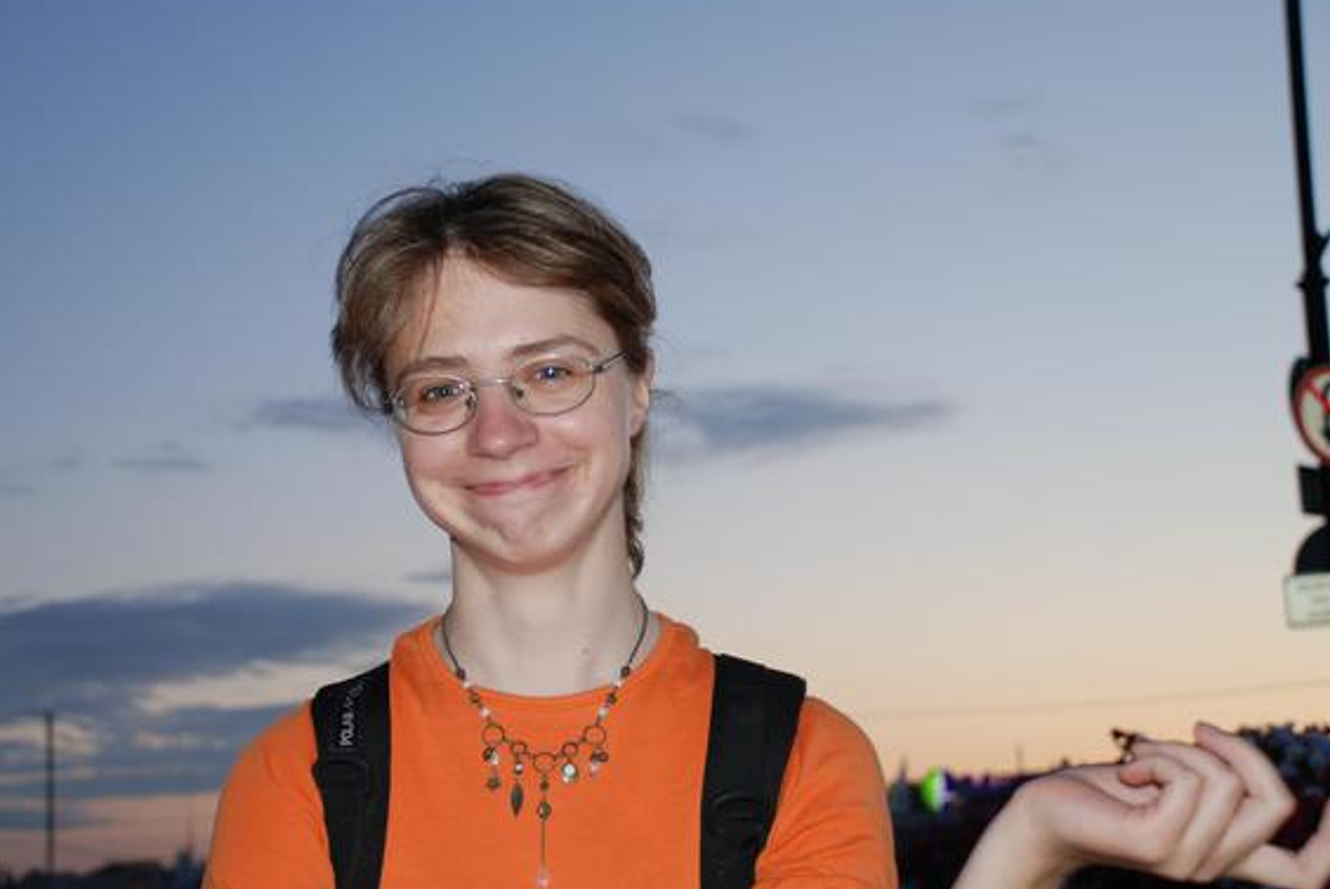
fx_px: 2202
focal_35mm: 60
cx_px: 592
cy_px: 476
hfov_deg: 33.6
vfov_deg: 22.8
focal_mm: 35
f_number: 4.5
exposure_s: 1/60
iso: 160
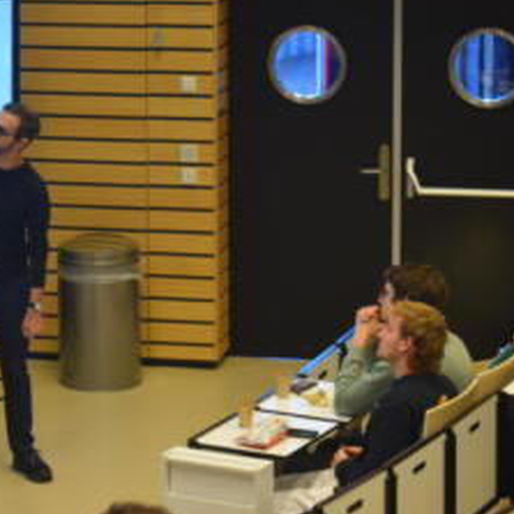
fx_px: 2637
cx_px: -12
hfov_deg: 11.0
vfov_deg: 11.1
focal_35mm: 157
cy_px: 169
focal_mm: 55
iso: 1400
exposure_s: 1/60
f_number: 5.6
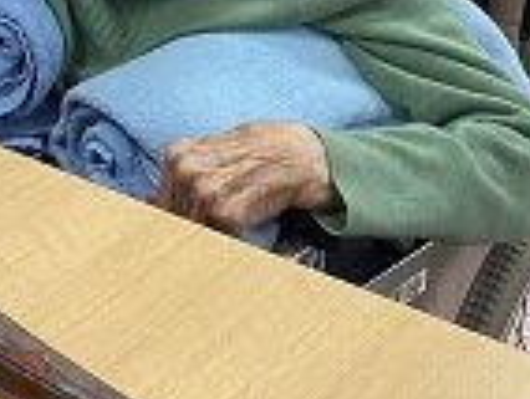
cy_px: -200
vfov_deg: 12.9
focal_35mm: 109
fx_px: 1672
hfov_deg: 16.9
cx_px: -172
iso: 64
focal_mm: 3.3
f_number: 2.4
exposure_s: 1/60
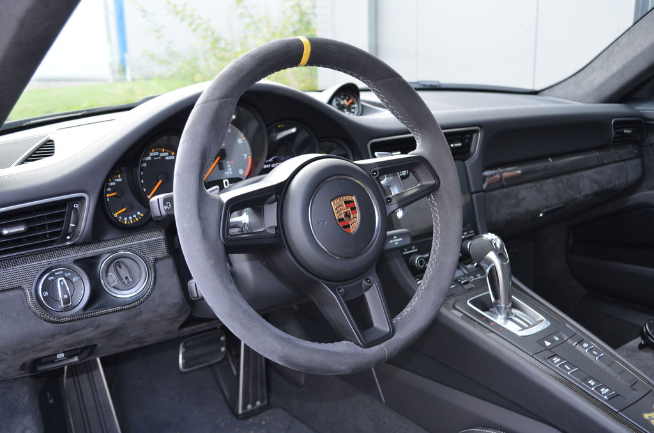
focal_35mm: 33
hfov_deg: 57.3
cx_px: 327
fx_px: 598
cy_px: 216
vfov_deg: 39.8
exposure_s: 1/60
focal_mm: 22
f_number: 4
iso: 400
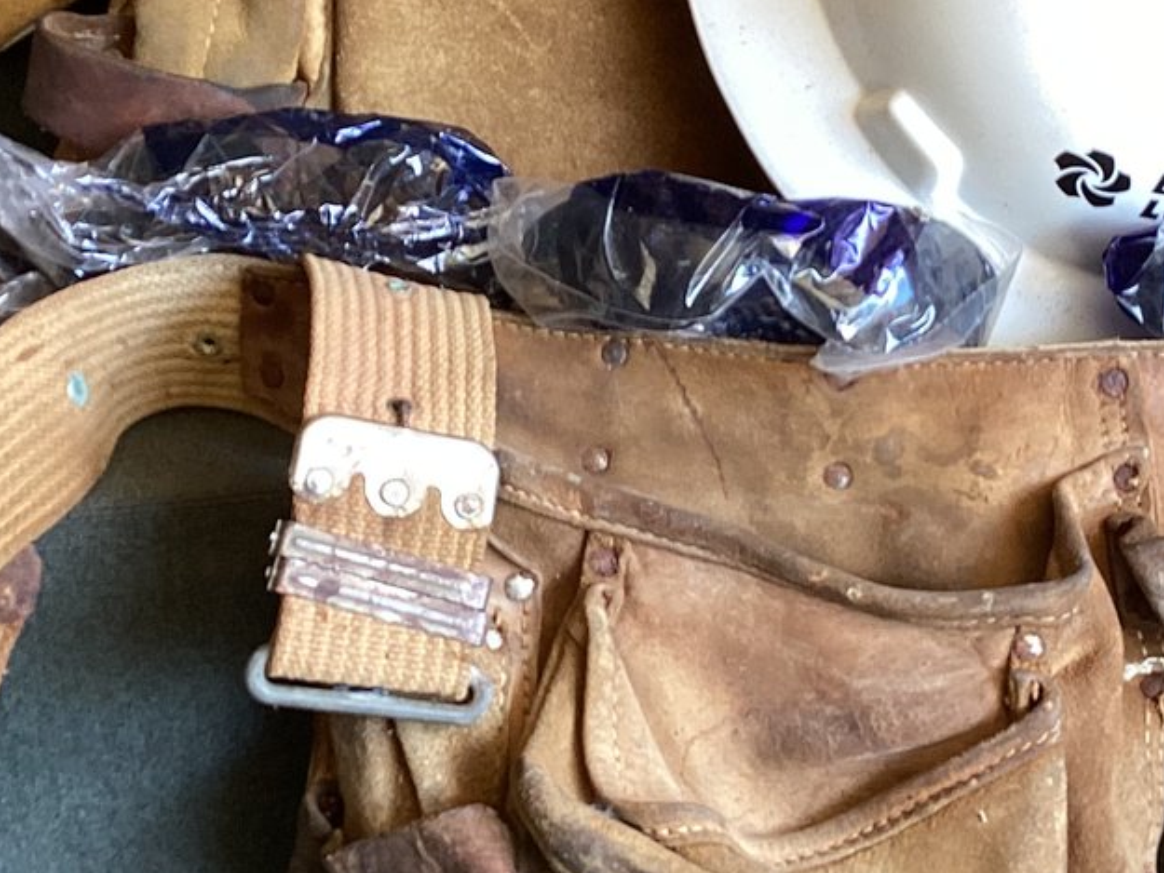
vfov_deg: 19.6
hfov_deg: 25.7
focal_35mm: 75
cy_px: 369
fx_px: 2522
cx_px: 867
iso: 64
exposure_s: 1/50
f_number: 2.4
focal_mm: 3.3
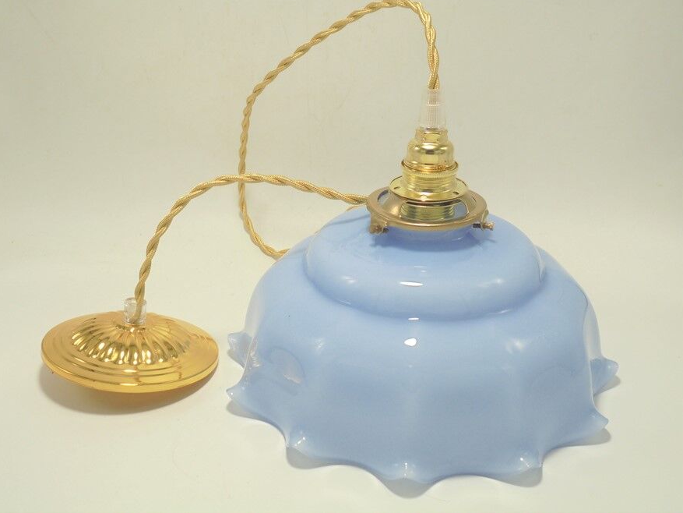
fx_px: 770
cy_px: 251
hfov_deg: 47.9
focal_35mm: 39
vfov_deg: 36.8
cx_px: 335
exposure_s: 1/100
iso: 100
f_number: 4.2
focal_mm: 6.9
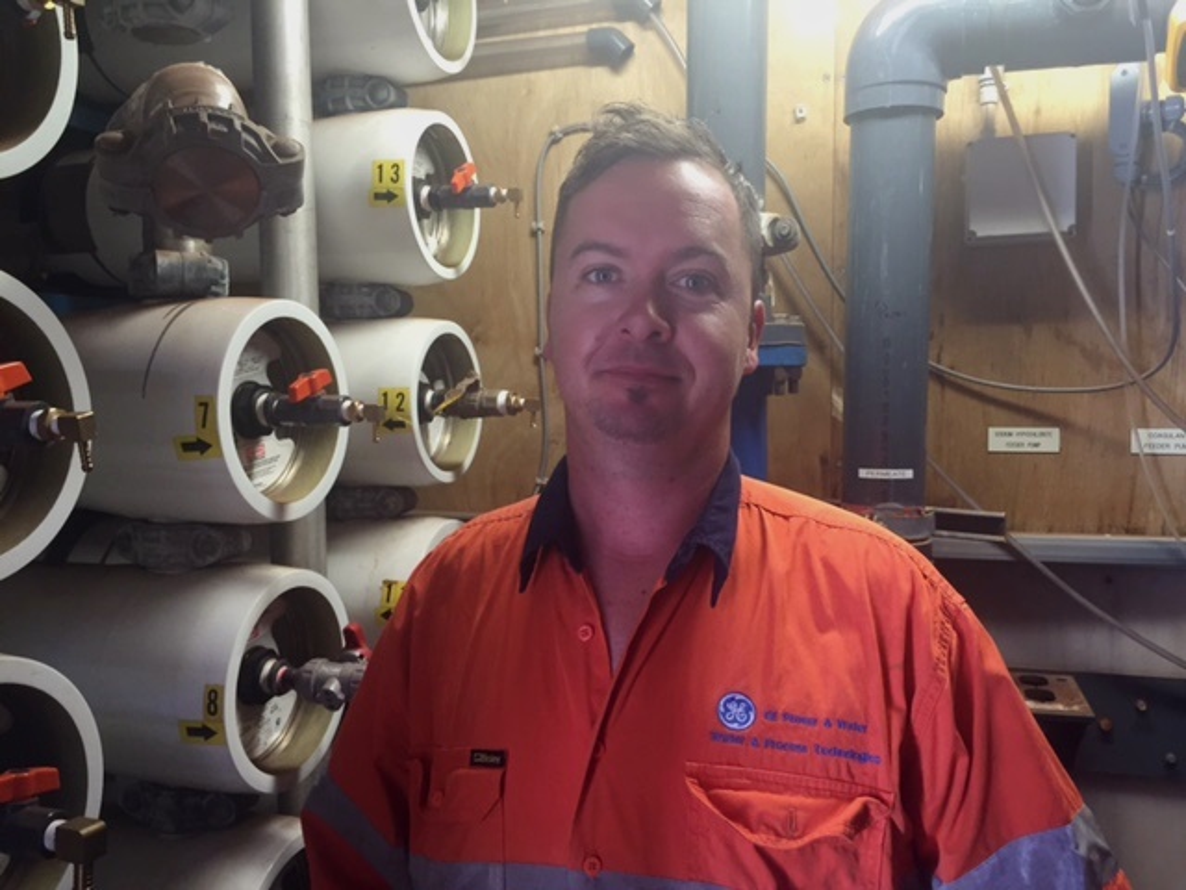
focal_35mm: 29
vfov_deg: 48.2
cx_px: 593
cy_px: 445
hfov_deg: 61.7
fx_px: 994
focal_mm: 4.15
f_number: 2.2
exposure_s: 1/33
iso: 160
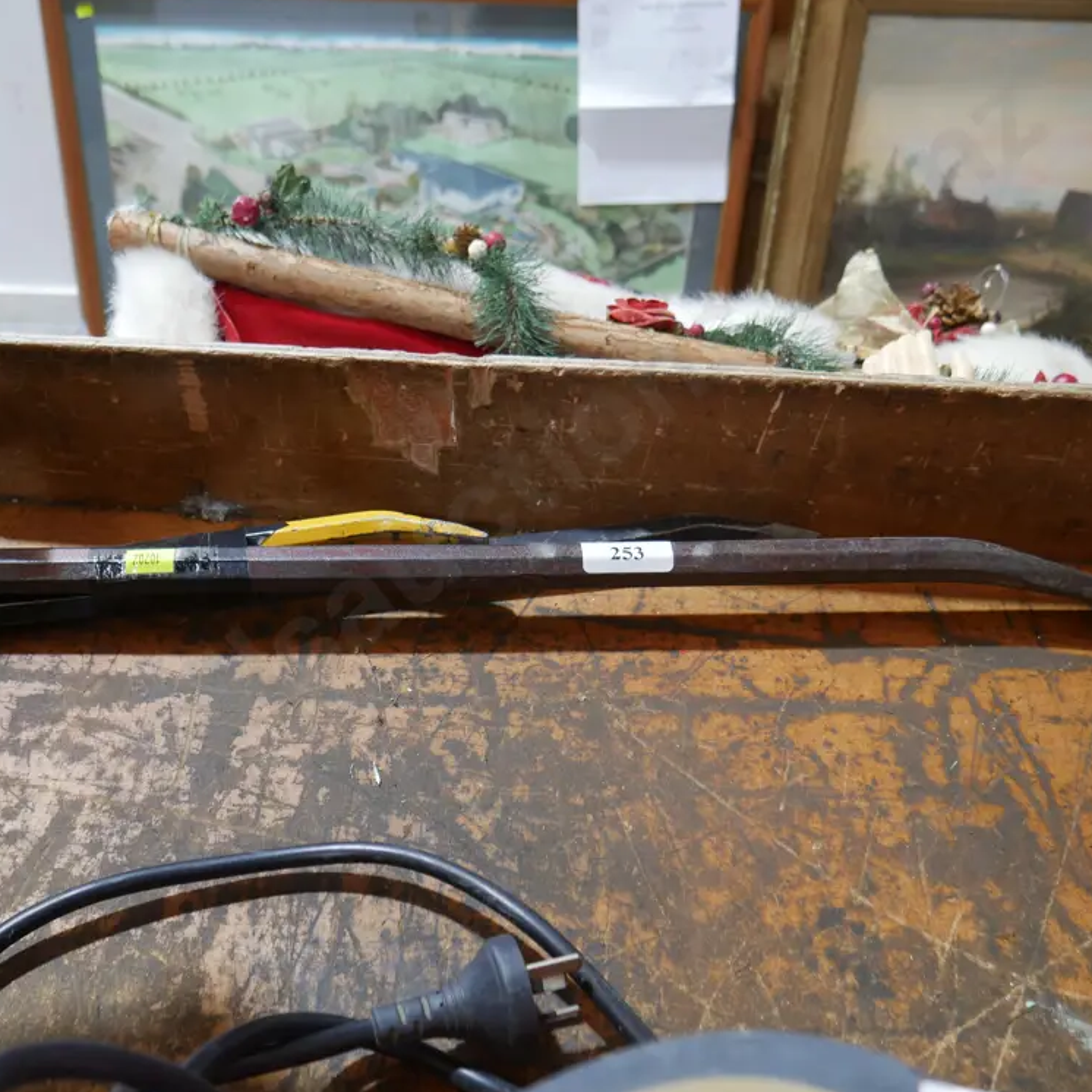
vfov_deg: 48.4
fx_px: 1213
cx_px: 430
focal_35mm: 34
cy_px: 557
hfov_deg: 48.1
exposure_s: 1/60
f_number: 3.5
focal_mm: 14
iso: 400
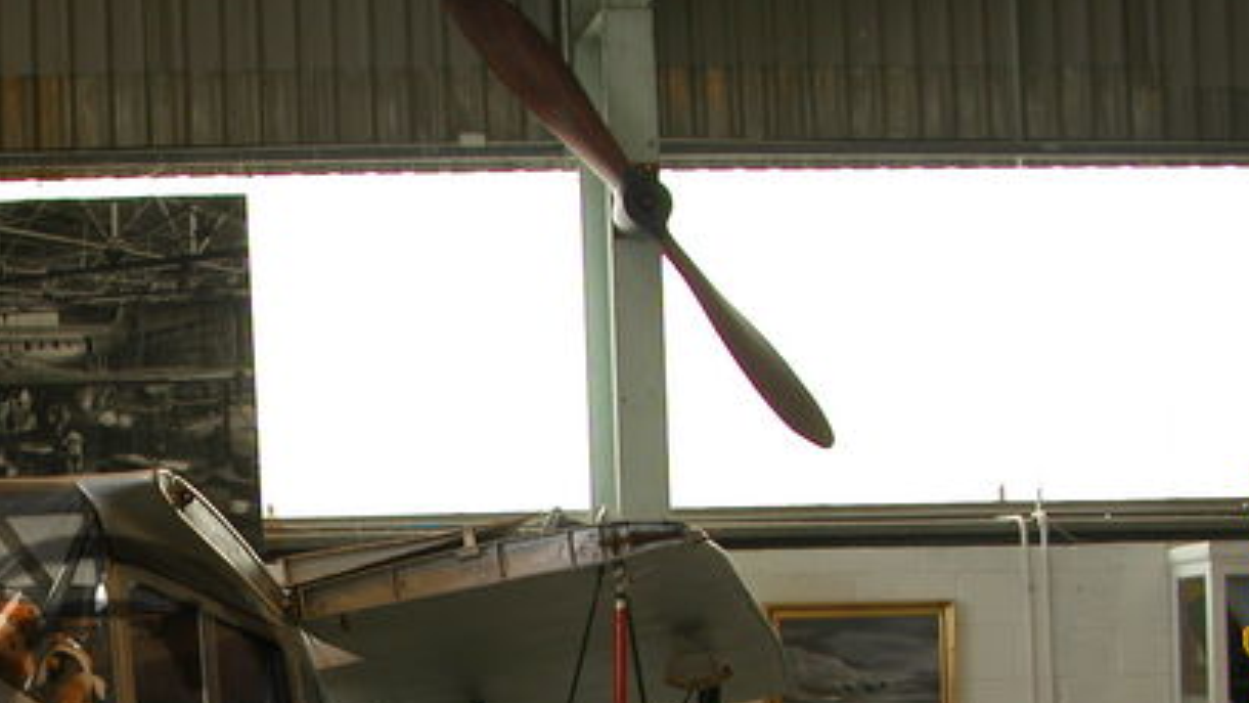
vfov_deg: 15.7
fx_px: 2484
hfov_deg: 27.1
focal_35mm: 75
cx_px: 95
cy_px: 737
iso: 100
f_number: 3.2
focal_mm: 8.9
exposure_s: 1/59.2
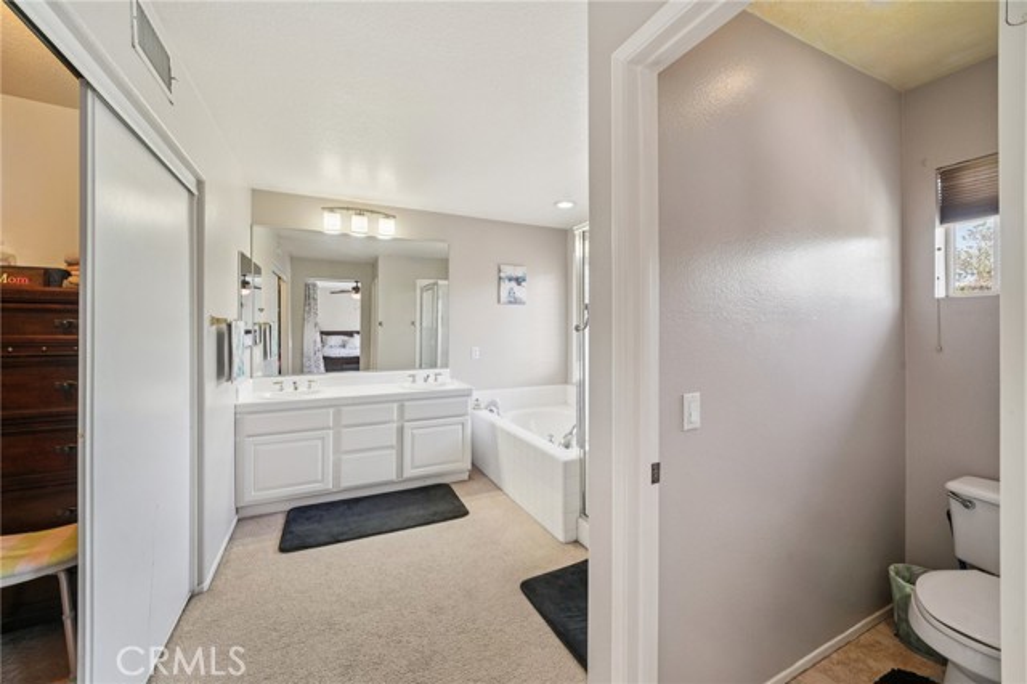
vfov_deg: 85.4
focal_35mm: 13
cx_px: 514
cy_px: 342
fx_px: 371
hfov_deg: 108.4
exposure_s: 1/20
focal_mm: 13
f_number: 9
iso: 400
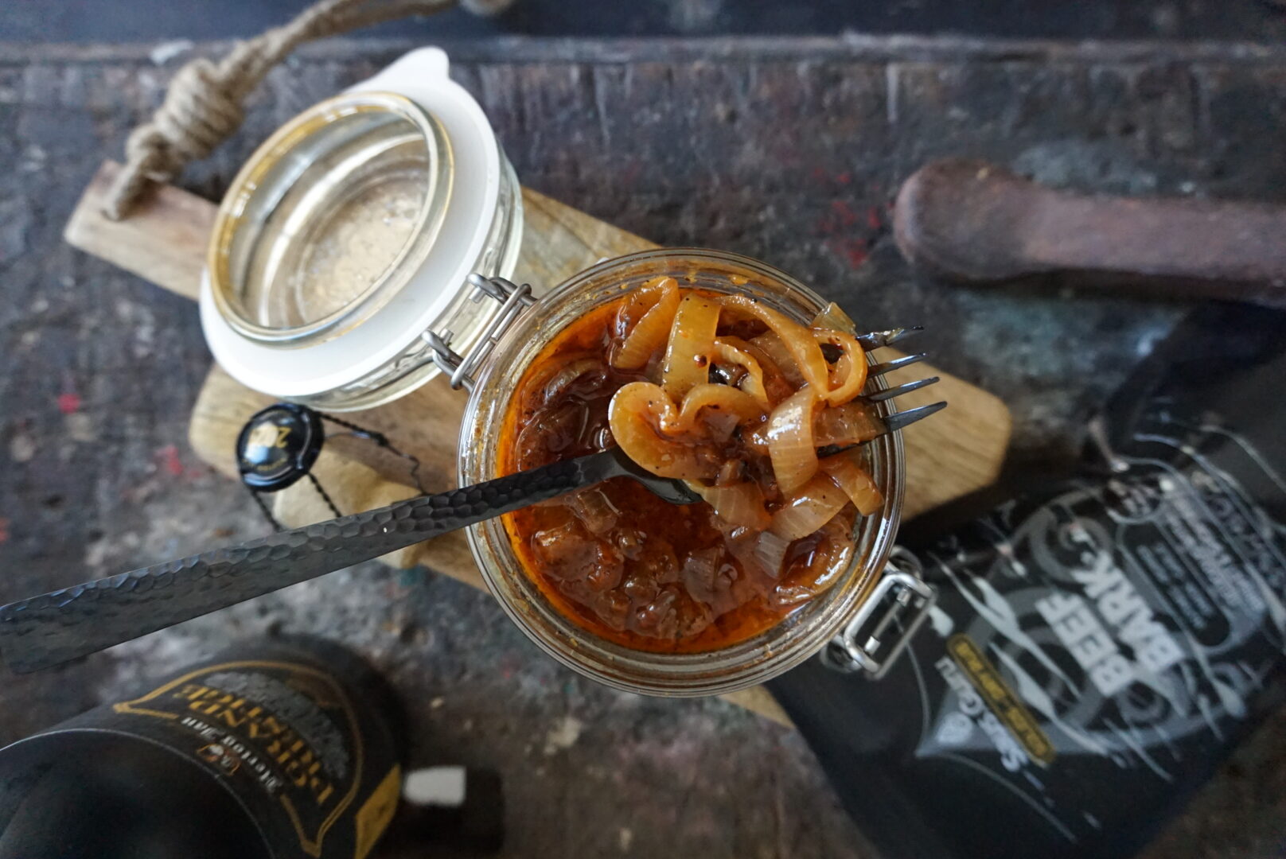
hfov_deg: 73.7
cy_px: 430
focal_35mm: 24
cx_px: 643
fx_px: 858
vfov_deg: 53.2
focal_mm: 16
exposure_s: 1/320
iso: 3200
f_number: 3.5
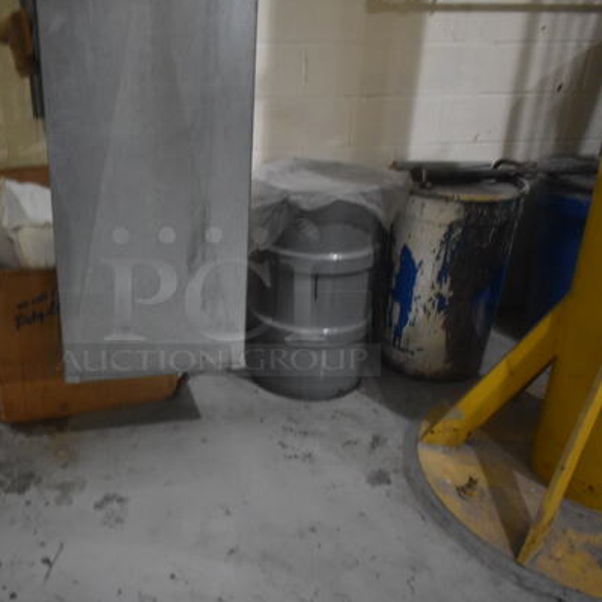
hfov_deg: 46.7
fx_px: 689
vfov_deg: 47.2
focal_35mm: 35
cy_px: 296
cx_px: 214
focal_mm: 18
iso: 3200
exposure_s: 1/20
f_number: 3.5
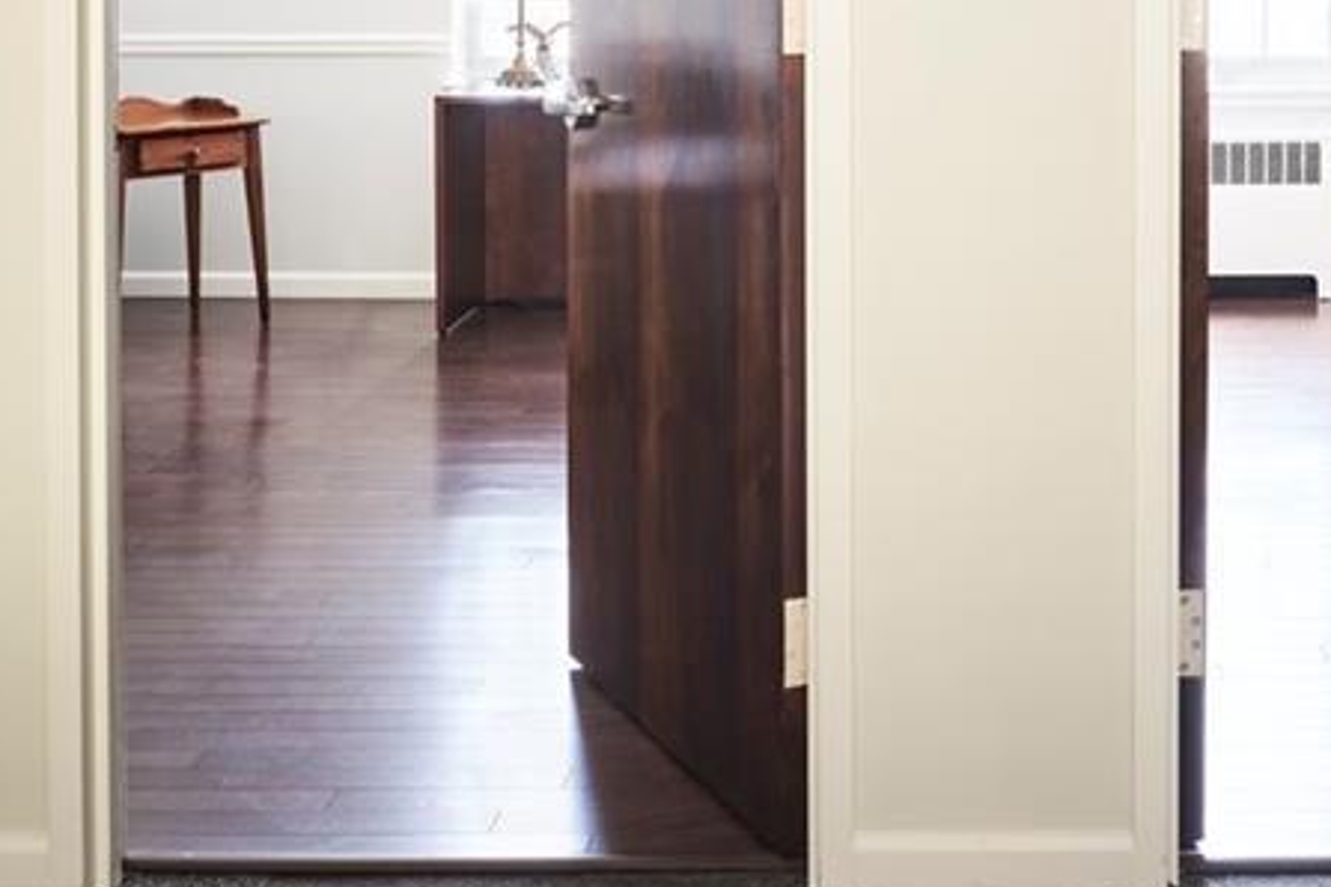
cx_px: 986
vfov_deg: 23.4
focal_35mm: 55
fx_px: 2033
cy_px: -34
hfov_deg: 35.5
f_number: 10
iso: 400
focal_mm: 24
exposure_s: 1.6
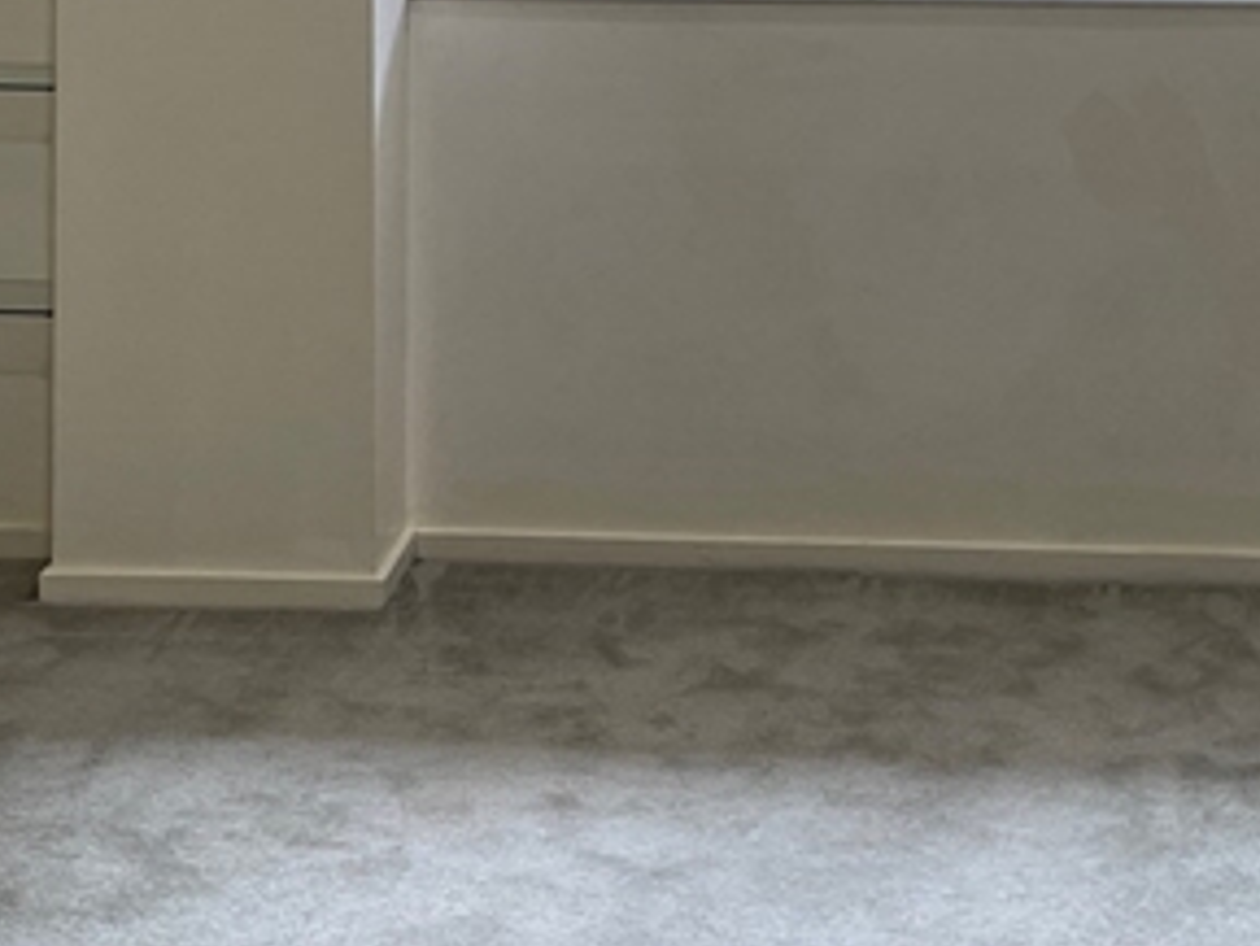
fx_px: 3350
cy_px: -484
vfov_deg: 14.9
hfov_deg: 21.1
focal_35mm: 92
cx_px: 924
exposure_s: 1/120
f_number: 1.6
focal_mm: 4.2
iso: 50
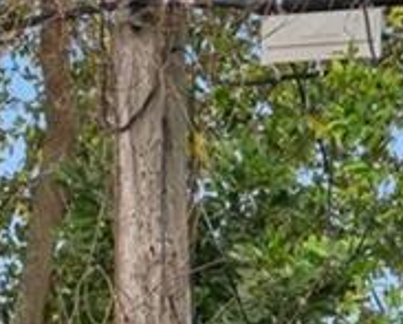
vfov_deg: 5.6
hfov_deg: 7.6
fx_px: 3034
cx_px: 379
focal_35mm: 254
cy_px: 1049
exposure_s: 1/15
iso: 320
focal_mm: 31
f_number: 8
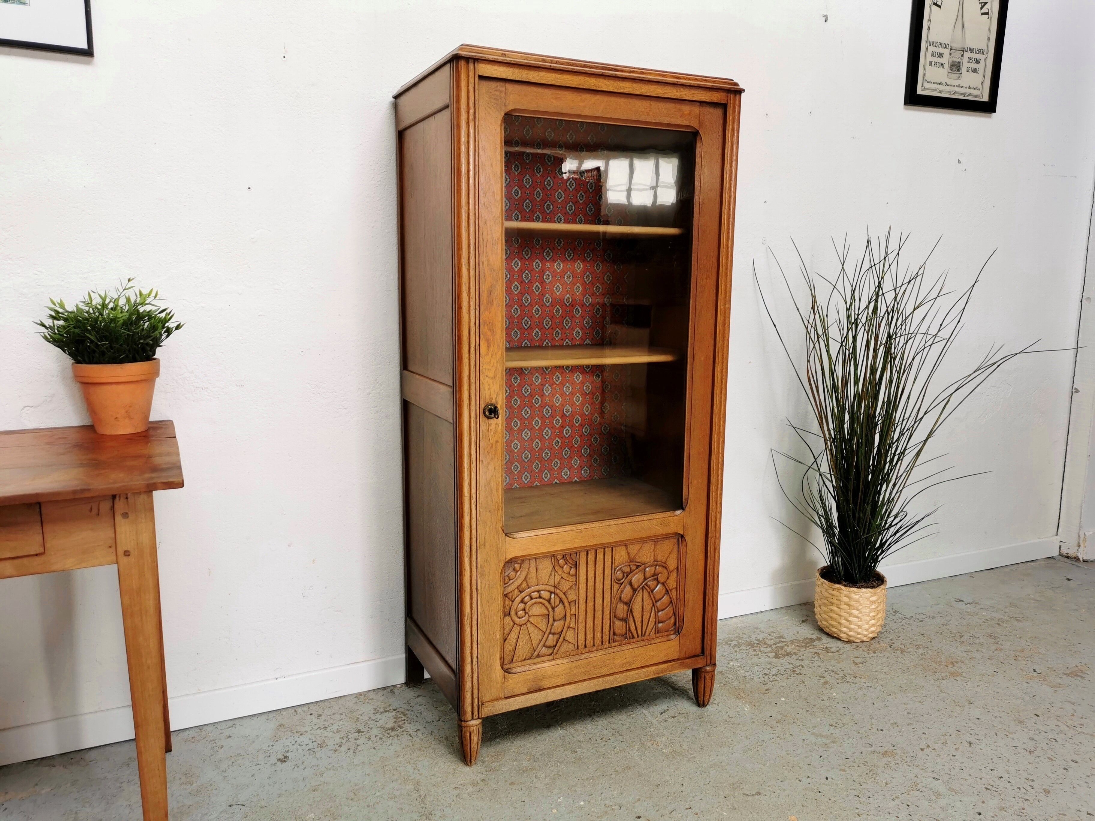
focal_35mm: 27
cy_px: 410
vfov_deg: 51.4
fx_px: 854
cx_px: 548
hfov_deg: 65.3
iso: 50
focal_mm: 5.58
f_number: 1.8
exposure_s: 1/185
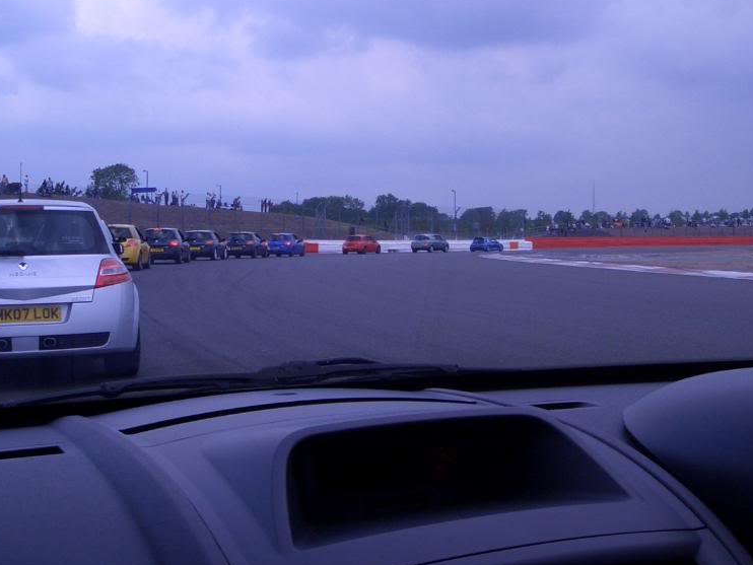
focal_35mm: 49
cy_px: 215
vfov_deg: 29.6
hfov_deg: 38.7
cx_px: 450
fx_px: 1066
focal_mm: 4.8
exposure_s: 1/400
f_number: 4
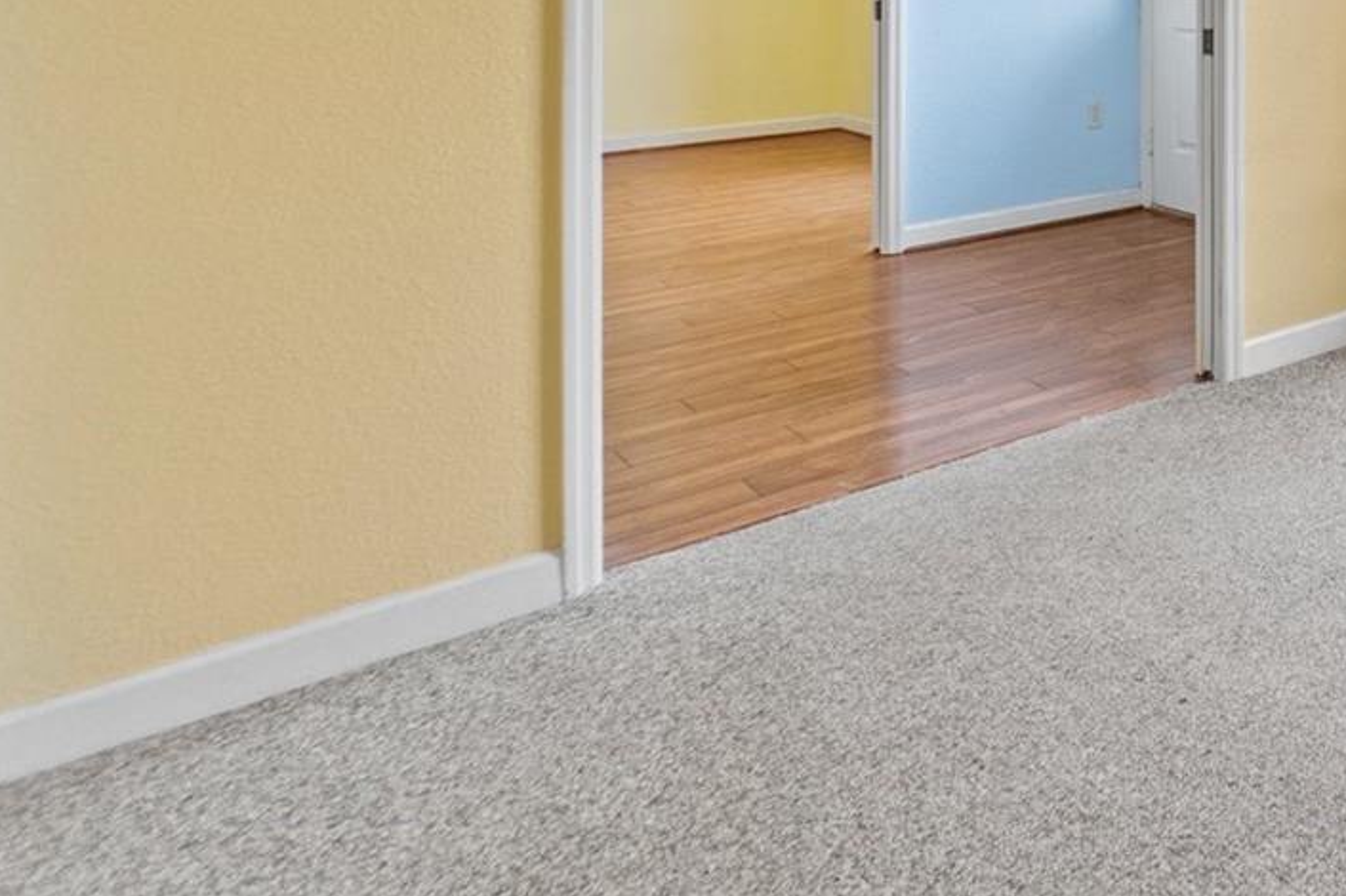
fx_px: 1271
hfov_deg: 43.1
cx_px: 1489
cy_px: -69
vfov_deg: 34.1
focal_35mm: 34
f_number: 7.1
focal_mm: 10
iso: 400
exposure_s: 1/15
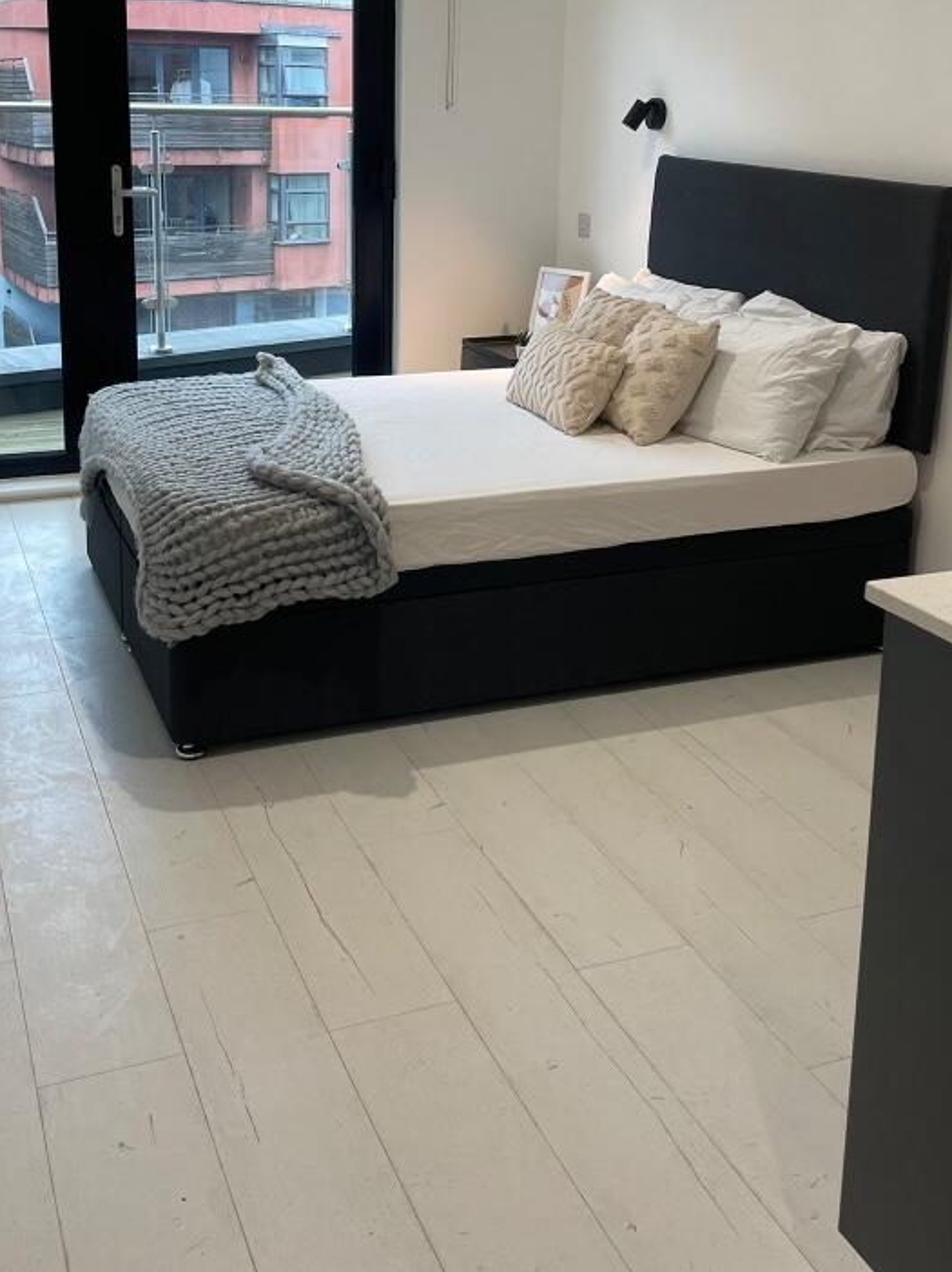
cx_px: 433
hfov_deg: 37.7
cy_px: 390
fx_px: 1395
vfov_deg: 47.9
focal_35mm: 38
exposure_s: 1/100
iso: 80
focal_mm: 4.2
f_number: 1.6
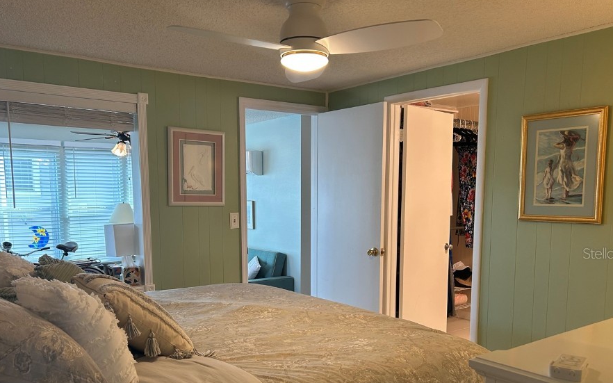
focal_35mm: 32
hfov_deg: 59.6
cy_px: 253
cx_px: 293
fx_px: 535
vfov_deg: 39.0
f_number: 1.5
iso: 80
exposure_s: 1/60
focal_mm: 5.7
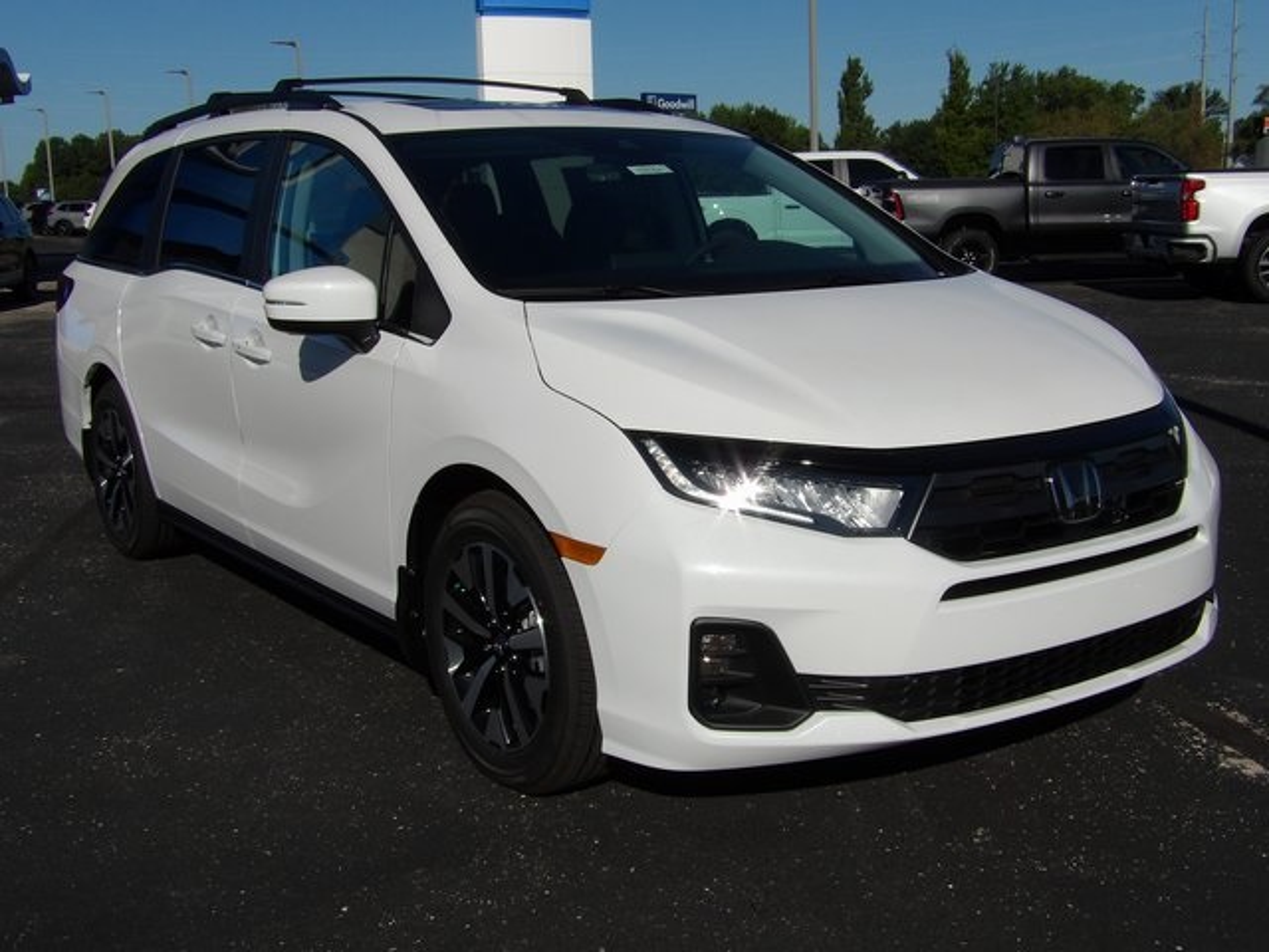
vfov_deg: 36.8
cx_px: 634
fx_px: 1430
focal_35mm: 39
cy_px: 476
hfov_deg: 47.9
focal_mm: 7
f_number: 7.4
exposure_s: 1/535
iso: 100
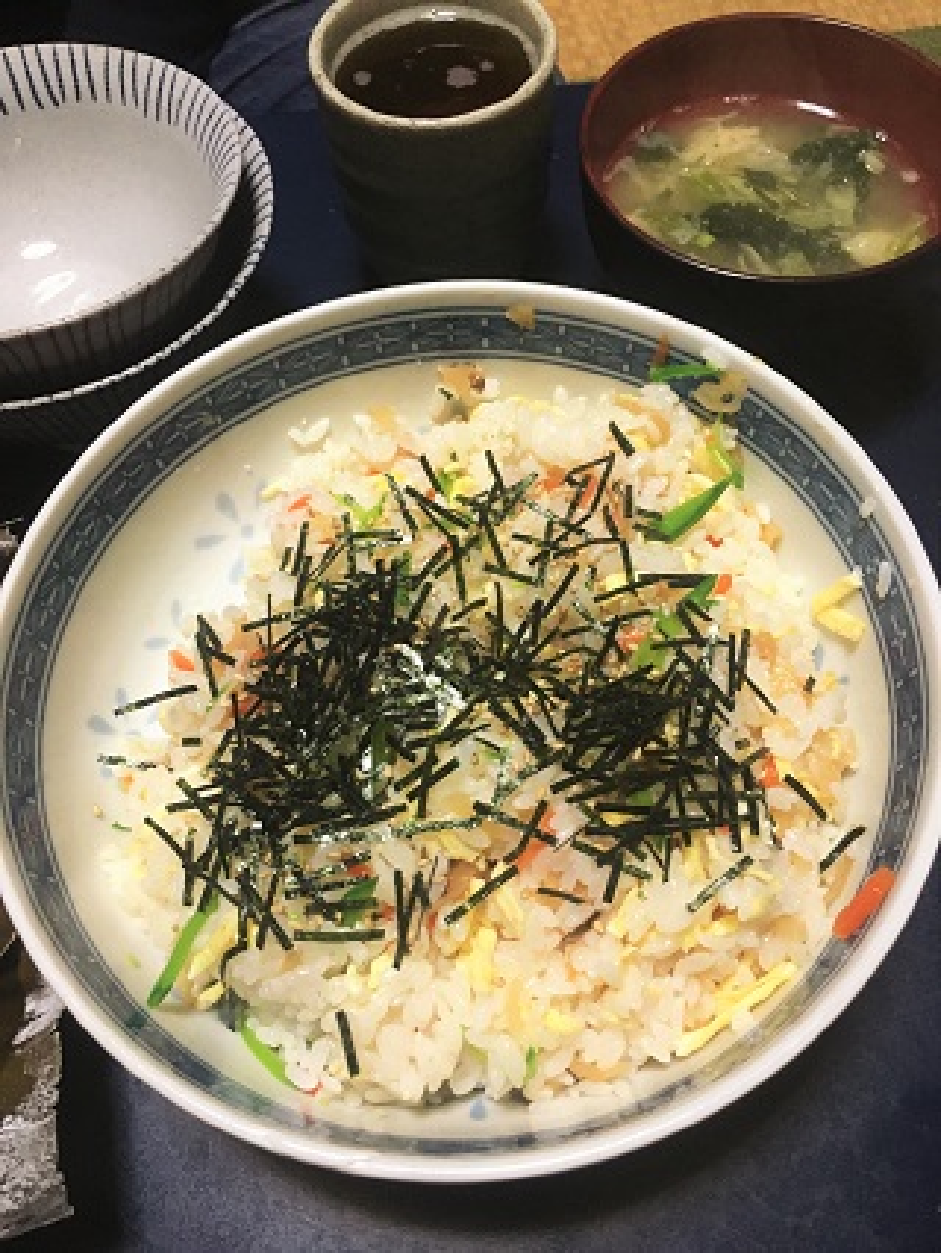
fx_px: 1050
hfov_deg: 48.3
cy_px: 626
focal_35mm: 29
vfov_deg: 61.6
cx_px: 470
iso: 250
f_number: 2.2
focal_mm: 4.15
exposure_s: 1/33
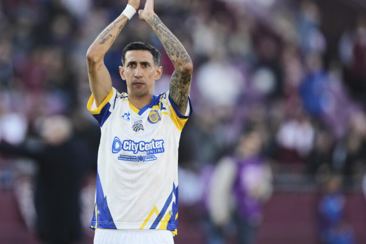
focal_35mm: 778
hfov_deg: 2.7
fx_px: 7911
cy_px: 97
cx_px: 139
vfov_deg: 1.8
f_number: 4.5
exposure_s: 1/1000
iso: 800
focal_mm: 600
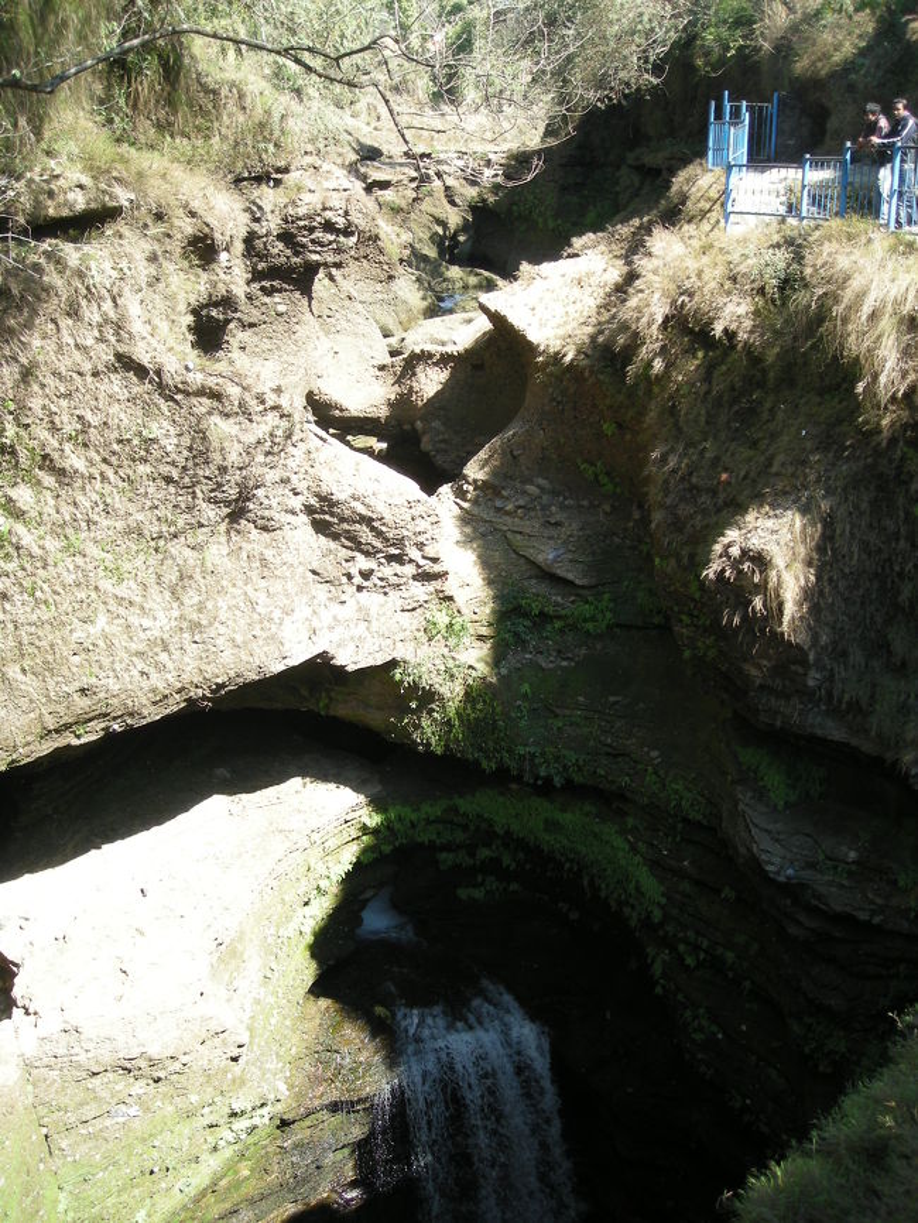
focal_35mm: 35
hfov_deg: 40.7
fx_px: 1237
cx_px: 459
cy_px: 612
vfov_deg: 52.6
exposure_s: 1/143
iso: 50
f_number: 2.8
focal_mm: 5.7
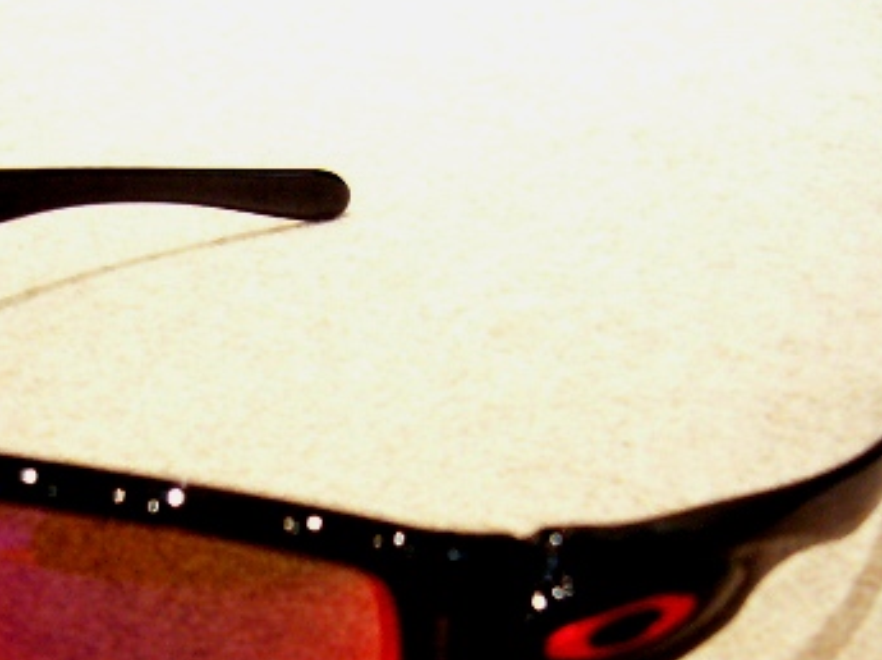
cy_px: 581
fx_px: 1654
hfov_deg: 29.5
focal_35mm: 65
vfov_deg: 22.1
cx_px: 263
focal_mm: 5.8
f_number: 2.8
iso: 200
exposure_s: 1/10
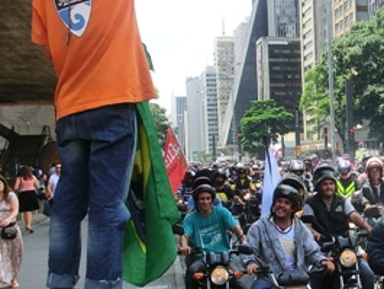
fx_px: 644
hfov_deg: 31.6
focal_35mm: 58
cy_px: 190
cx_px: 348
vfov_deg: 25.1
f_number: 3
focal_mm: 4.24
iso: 100
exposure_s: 1/800
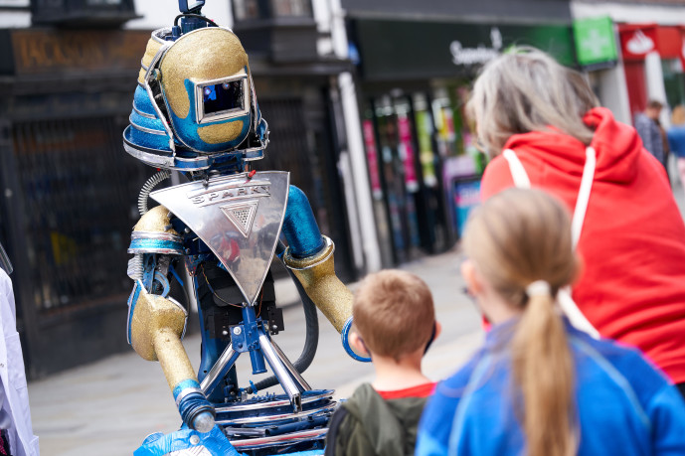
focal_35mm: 115
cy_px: 228
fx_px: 2188
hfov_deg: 17.8
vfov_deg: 11.9
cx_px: 342
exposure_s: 1/640
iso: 400
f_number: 4
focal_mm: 115
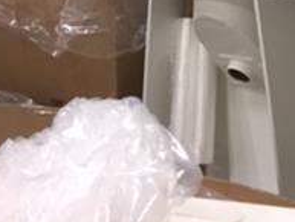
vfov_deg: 13.7
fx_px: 853
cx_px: 420
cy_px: -139
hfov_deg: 17.9
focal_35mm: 100
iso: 100
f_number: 2.2
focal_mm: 4.15
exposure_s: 1/30
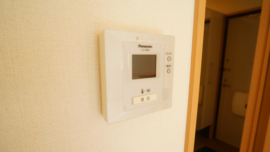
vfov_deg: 44.3
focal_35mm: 26
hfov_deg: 71.9
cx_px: 133
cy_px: 85
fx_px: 186
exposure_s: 1/60
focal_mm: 16
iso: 500
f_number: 4
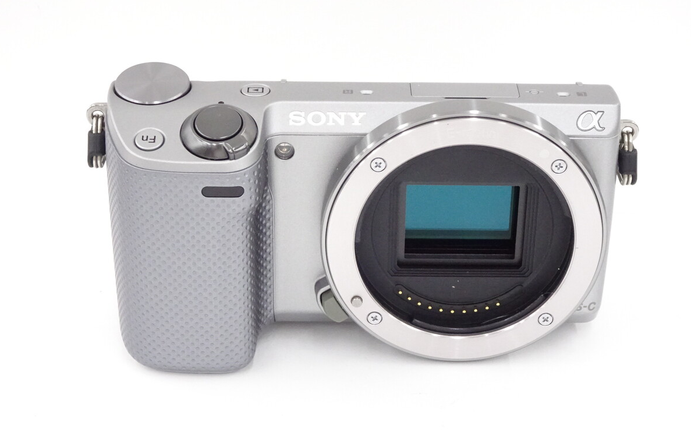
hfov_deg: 27.5
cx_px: 346
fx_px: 1412
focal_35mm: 75
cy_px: 203
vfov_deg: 17.4
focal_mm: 12.01
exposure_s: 1/80
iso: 800
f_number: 5
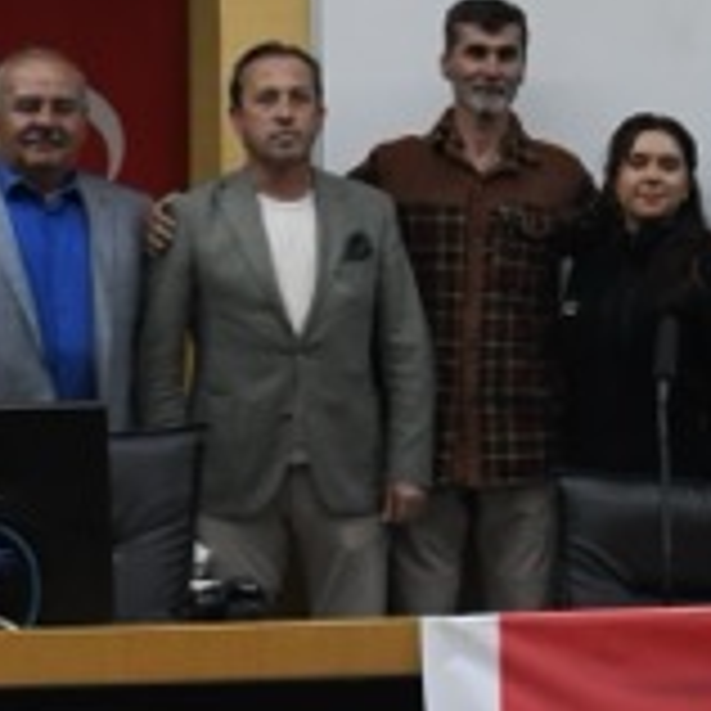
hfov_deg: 13.7
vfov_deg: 13.9
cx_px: 832
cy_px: 61
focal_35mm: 124
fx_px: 2882
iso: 4000
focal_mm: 24
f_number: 5
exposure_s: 1/100
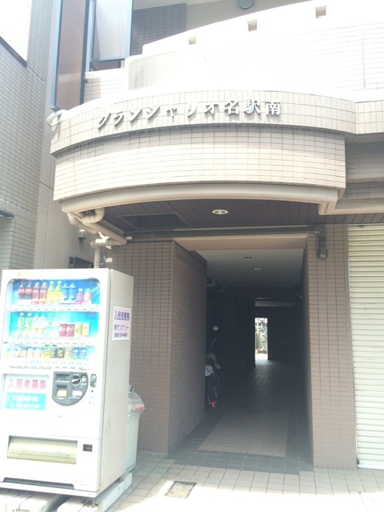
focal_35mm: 29
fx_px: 429
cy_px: 256
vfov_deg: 61.7
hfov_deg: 48.2
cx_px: 192
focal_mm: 4.15
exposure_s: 1/154
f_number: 2.2
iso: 32
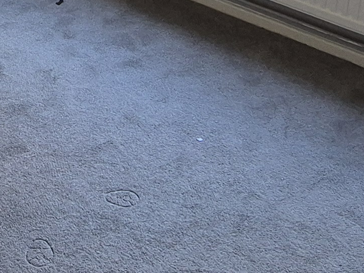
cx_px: -9
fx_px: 757
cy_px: -140
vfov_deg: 18.1
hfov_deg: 25.5
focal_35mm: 72
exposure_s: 1/50
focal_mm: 2.2
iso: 125
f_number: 2.2
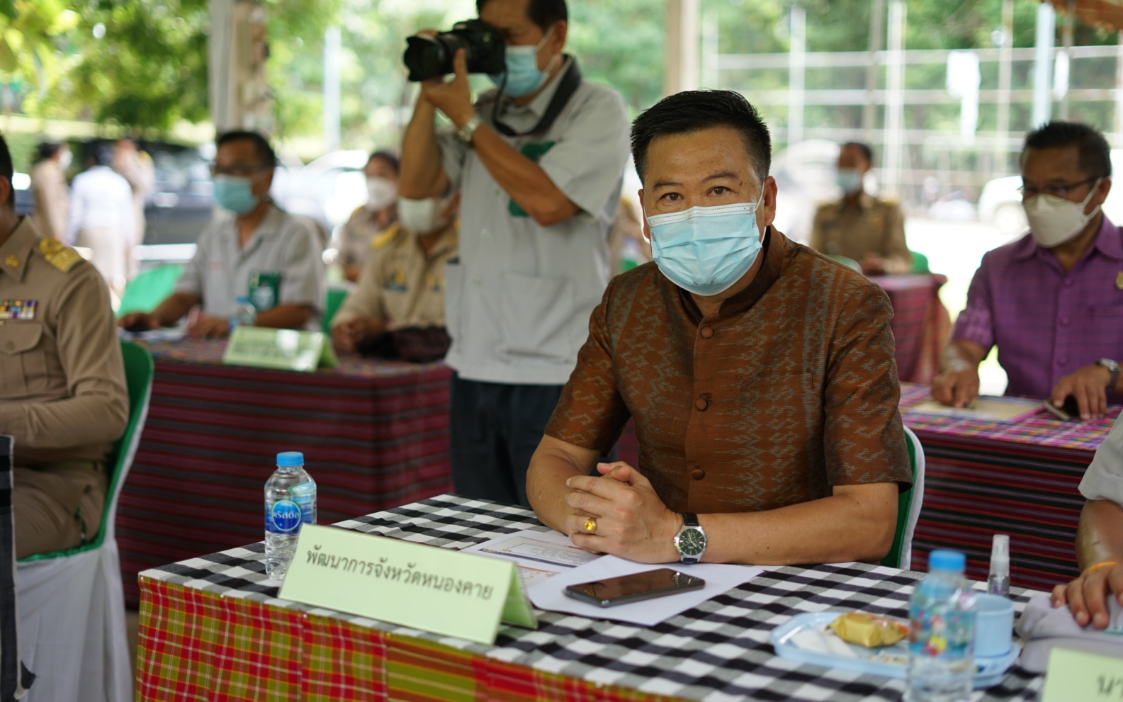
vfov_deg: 24.9
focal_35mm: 52
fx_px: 1592
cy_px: 346
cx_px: 559
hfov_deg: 38.9
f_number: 2
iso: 400
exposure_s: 1/640
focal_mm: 50
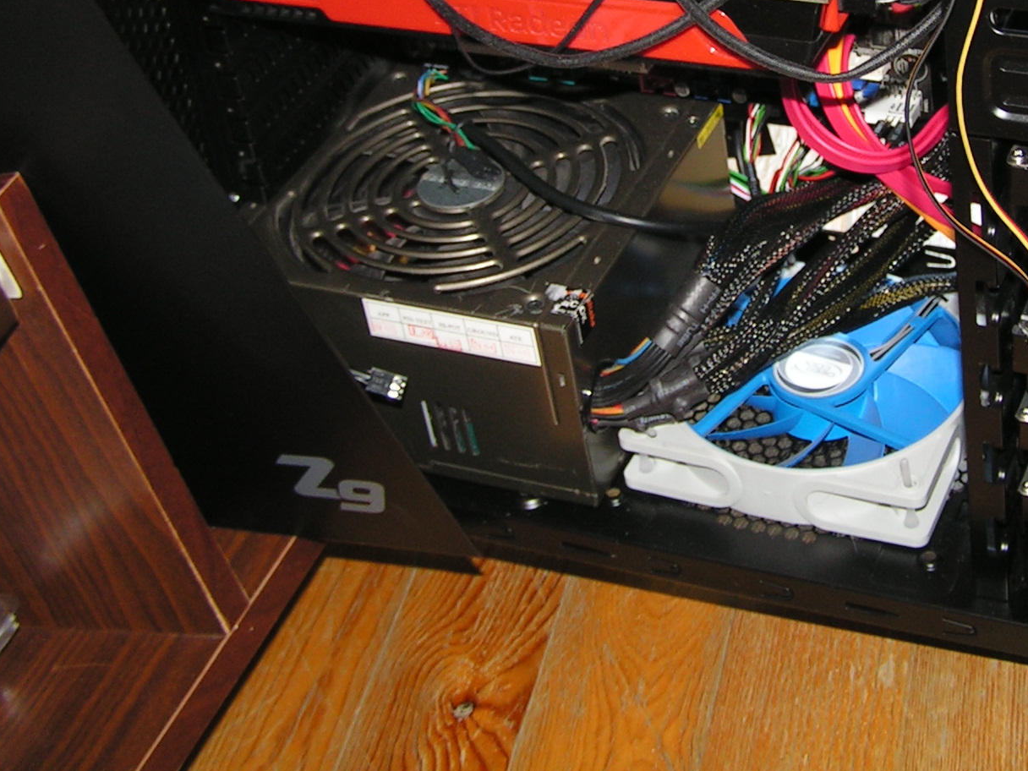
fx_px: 2109
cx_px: 719
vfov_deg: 20.3
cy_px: 69
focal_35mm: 71
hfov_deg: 27.2
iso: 50
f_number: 2.8
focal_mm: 6.3
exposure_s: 1/8
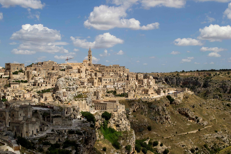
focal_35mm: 48
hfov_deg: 41.1
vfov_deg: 28.1
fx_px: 308
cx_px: 116
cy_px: 77
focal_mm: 32
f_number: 13
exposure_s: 1/125
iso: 100
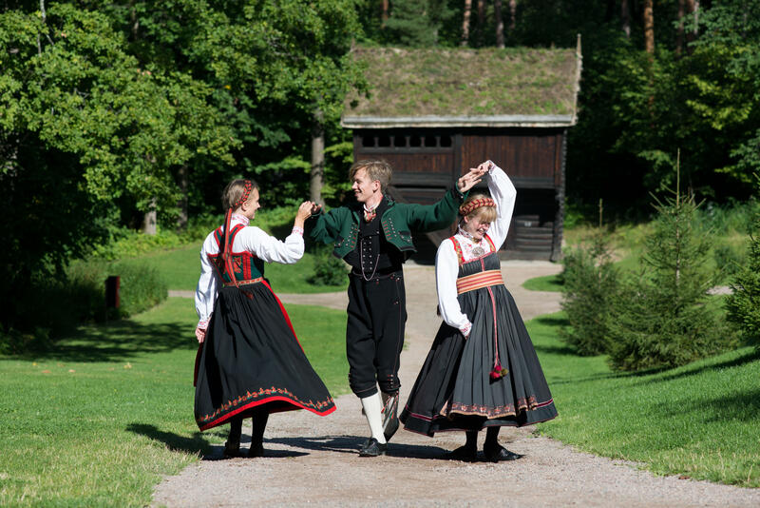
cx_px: 380
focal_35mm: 105
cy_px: 254
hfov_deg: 19.4
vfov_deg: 13.1
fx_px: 2217
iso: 100
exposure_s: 1/1000
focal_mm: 105
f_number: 4.5
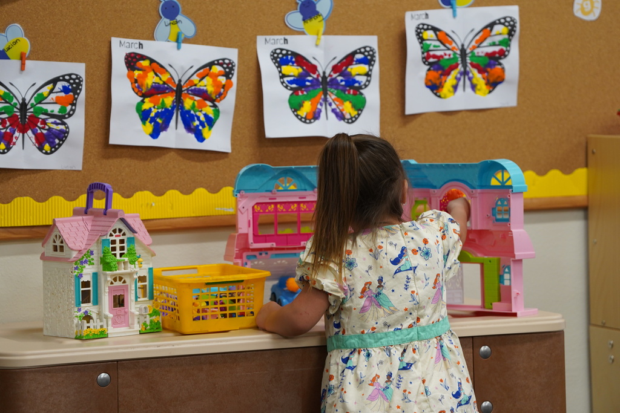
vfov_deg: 8.3
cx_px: 310
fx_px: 2842
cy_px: 206
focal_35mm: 165
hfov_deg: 12.5
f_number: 4
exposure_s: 1/200
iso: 1600
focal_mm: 165
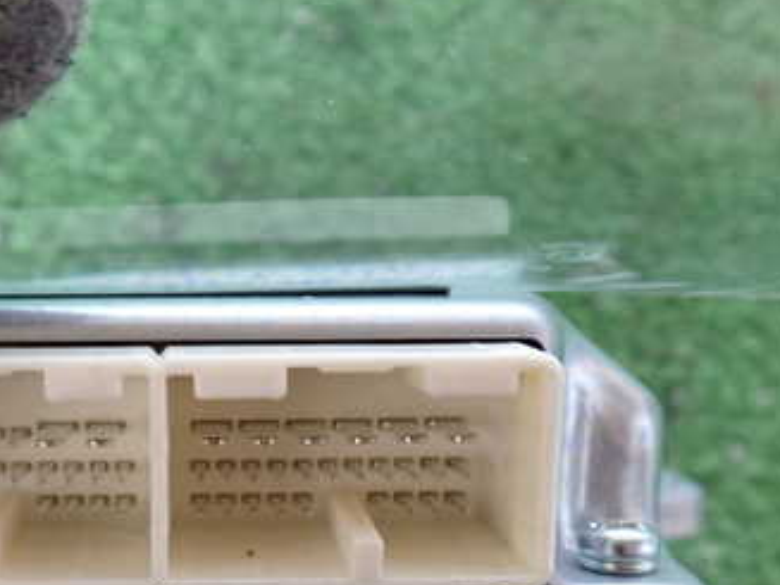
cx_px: 212
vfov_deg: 26.0
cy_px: 485
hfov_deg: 34.3
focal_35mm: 55
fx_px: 1239
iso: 250
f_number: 2.3
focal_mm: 5.4
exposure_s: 1/30
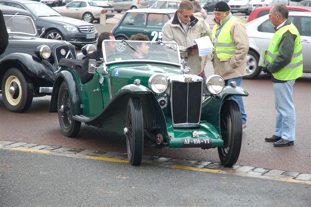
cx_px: 156
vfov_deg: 13.0
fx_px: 907
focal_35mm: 105
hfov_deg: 19.5
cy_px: 104
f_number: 4.5
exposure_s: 1/160
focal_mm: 70
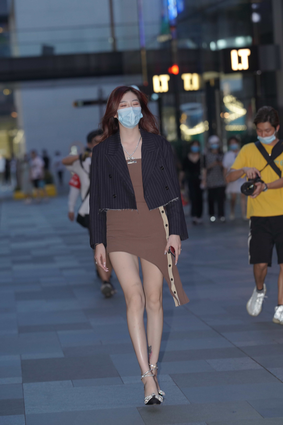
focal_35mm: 135
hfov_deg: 10.2
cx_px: 142
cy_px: 212
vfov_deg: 15.2
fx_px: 1592
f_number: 3.5
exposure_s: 1/400
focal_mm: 135
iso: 800
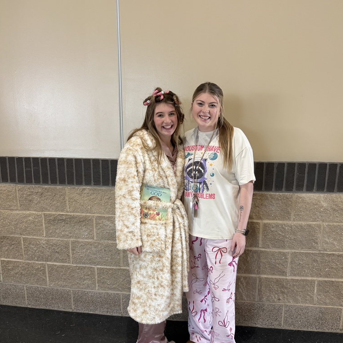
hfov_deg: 52.5
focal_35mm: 31
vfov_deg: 52.2
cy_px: 202
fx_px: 348
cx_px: 172
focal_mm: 5.96
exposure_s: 1/60
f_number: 1.6
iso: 200
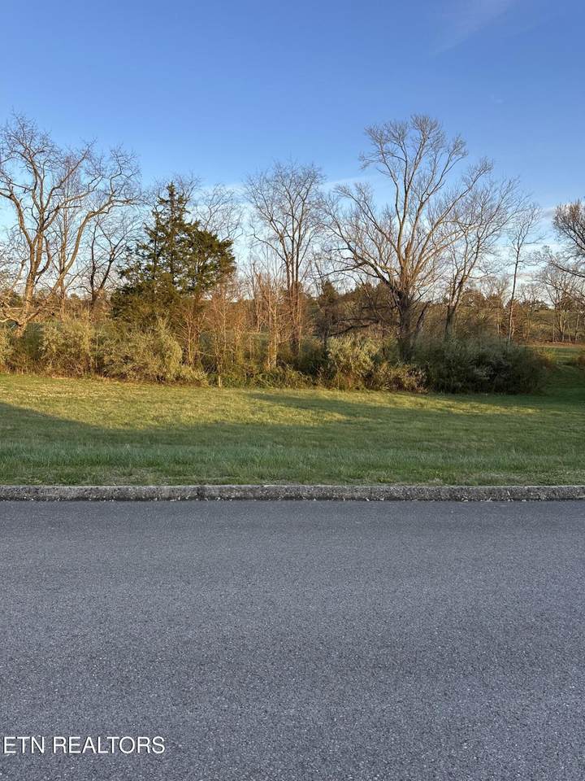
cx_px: 292
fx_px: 541
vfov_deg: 71.6
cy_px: 390
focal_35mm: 24
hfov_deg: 56.8
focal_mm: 6.86
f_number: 1.78
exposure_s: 1/501
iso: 80
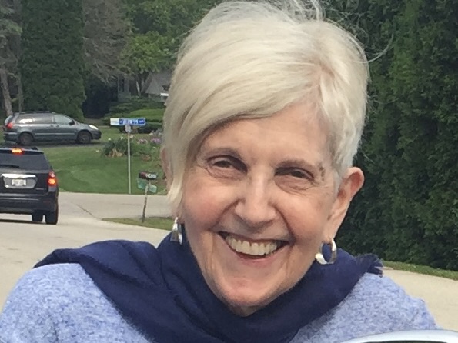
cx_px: 229
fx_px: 384
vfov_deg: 48.2
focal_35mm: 29
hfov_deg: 61.7
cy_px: 172
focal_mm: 4.15
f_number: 2.2
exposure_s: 1/989
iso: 32
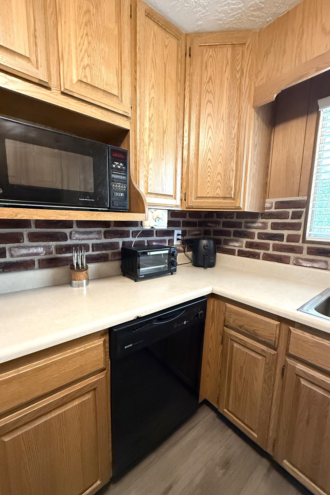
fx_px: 206
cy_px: 253
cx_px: 167
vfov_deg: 100.4
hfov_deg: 77.3
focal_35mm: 15
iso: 640
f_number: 2.2
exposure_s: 1/60
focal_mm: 2.22
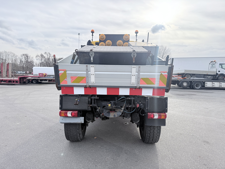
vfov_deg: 56.8
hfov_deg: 71.6
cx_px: 112
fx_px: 156
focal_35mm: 24
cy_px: 84
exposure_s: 1/1464
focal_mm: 6.76
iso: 100
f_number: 1.78
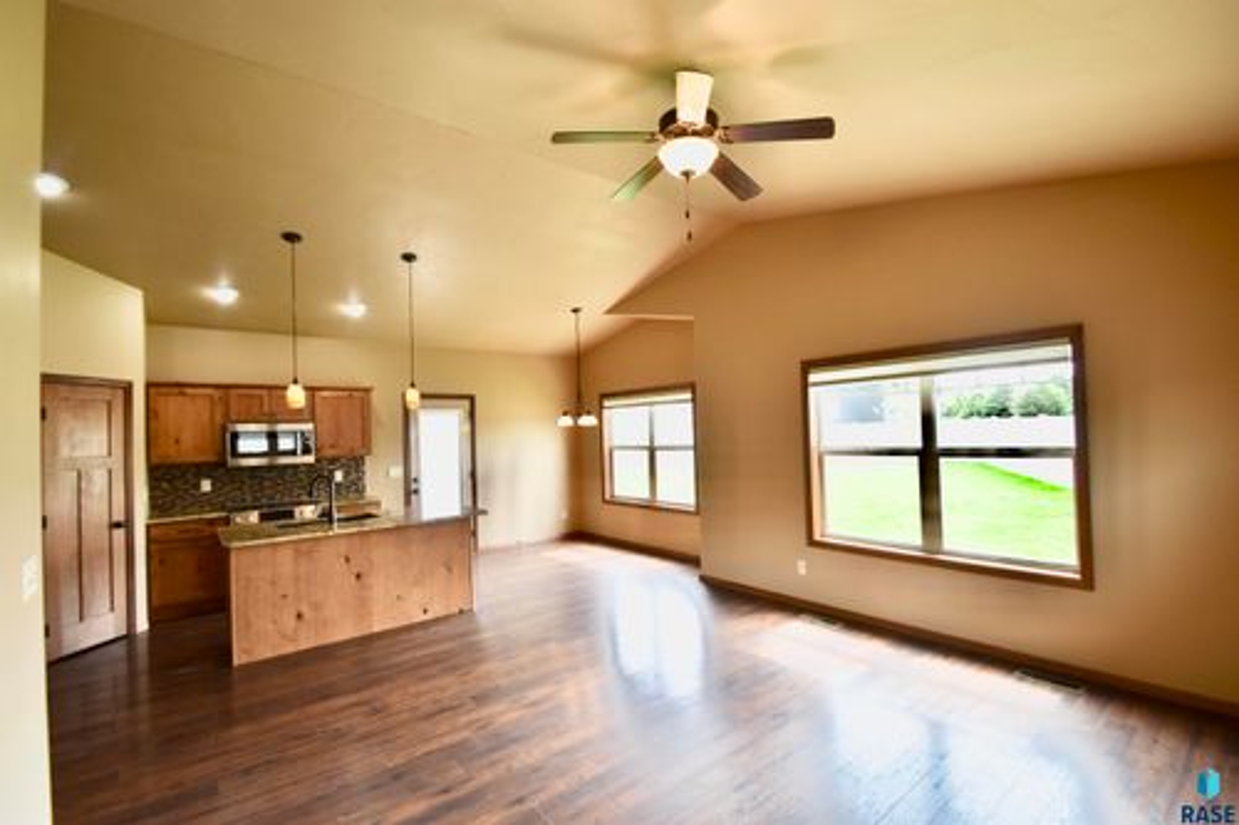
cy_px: 412
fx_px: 516
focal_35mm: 15
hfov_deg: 100.4
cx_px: 620
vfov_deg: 77.3
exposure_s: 1/30
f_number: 5
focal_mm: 10
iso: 100
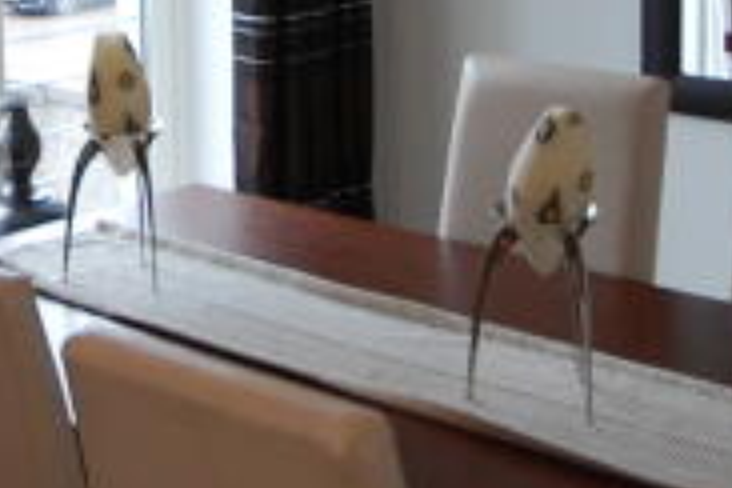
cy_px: -94
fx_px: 1708
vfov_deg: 15.7
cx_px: 84
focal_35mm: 84
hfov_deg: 23.6
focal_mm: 10
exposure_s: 1/30
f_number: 4
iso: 400
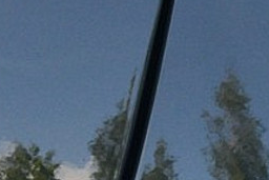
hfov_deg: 3.8
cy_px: -258
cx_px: 220
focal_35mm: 539
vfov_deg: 2.5
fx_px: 4030
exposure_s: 1/200
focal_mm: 48
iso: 400
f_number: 10
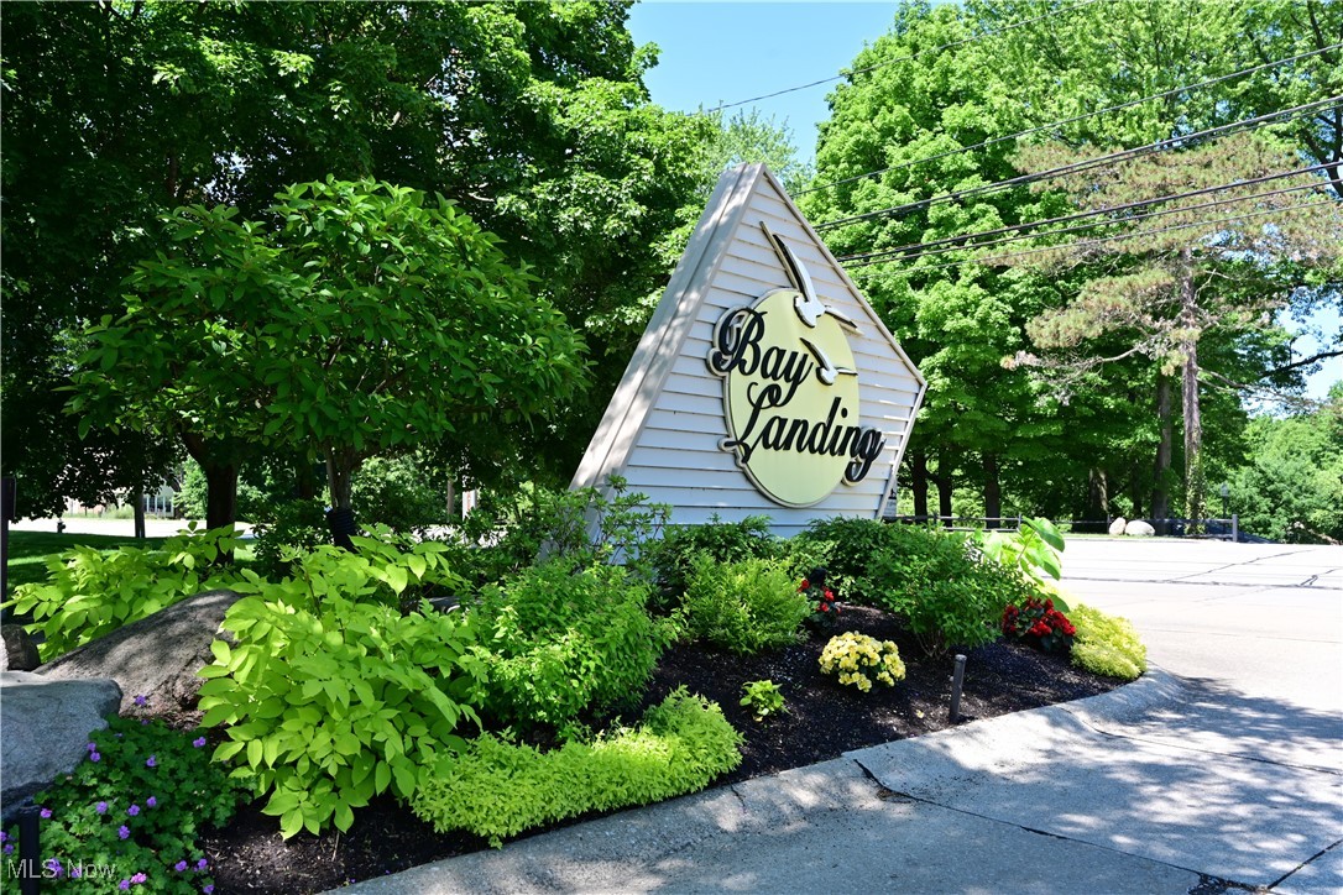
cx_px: 672
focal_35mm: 30
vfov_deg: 43.6
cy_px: 448
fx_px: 1119
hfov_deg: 61.9
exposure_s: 1/320
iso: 500
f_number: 9
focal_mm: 30
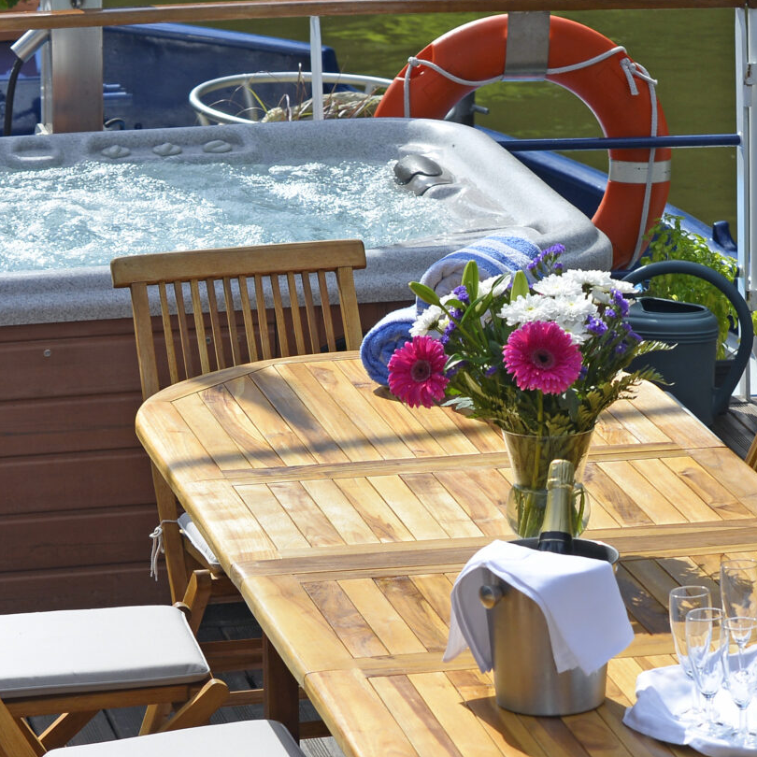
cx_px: 671
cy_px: 532
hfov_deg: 9.3
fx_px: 4651
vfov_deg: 9.3
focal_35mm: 188
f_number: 8
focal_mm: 70
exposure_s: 1/1000
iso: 200
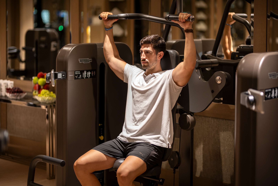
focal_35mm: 85
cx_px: 139
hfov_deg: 23.9
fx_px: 656
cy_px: 93
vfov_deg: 16.1
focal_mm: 85
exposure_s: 1/100
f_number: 1.4
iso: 220
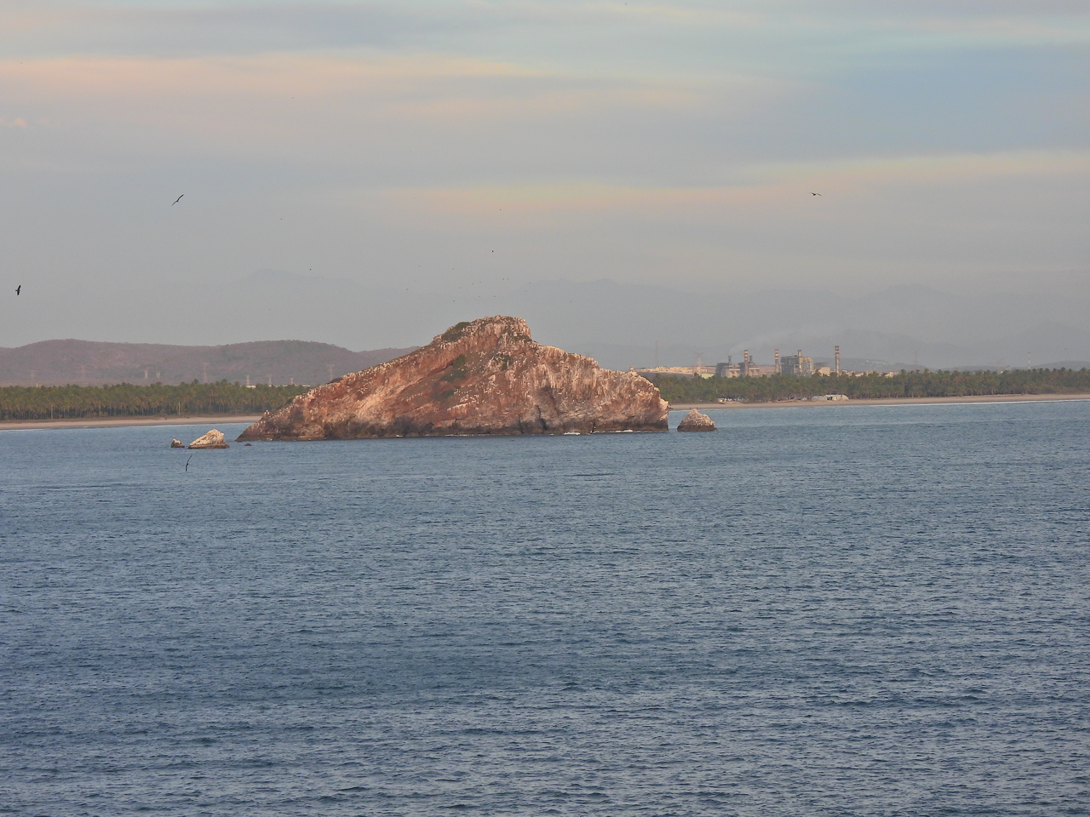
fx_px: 4251
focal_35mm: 135
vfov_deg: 11.0
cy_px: 408
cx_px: 545
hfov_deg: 14.6
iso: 100
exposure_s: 1/320
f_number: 4
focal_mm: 24.1
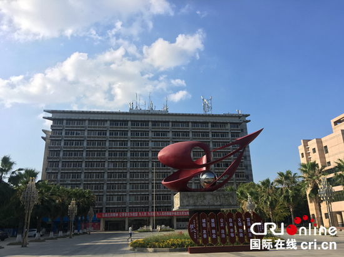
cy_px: 128
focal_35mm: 29
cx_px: 172
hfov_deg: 61.7
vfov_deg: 48.2
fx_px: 288
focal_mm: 4.15
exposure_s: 1/836
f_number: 2.2
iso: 25
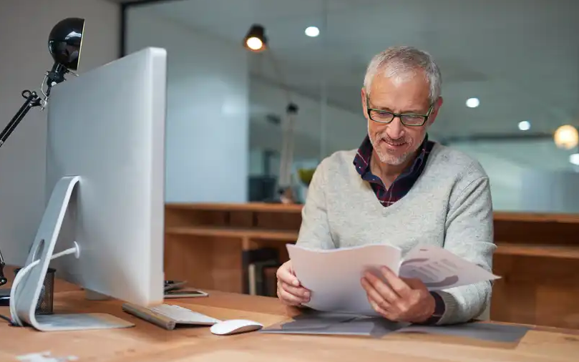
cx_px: 286
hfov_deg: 38.9
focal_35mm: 52
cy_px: 174
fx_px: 821
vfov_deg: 24.9
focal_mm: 50
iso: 500
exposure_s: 1/200
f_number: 1.8
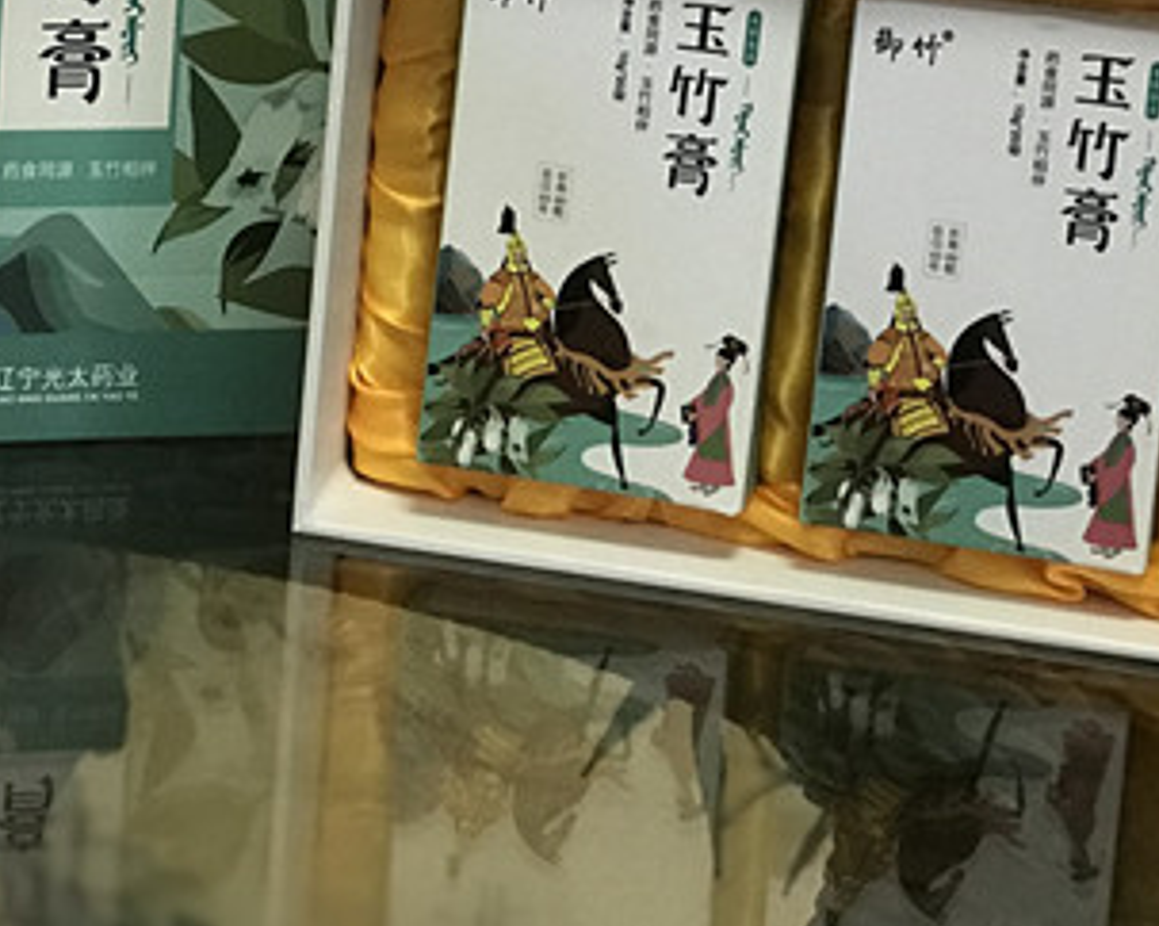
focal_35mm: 147
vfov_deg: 10.4
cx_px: -80
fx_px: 5039
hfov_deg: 12.9
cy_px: 115
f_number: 2.8
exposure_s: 1/50
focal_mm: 6.6
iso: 250
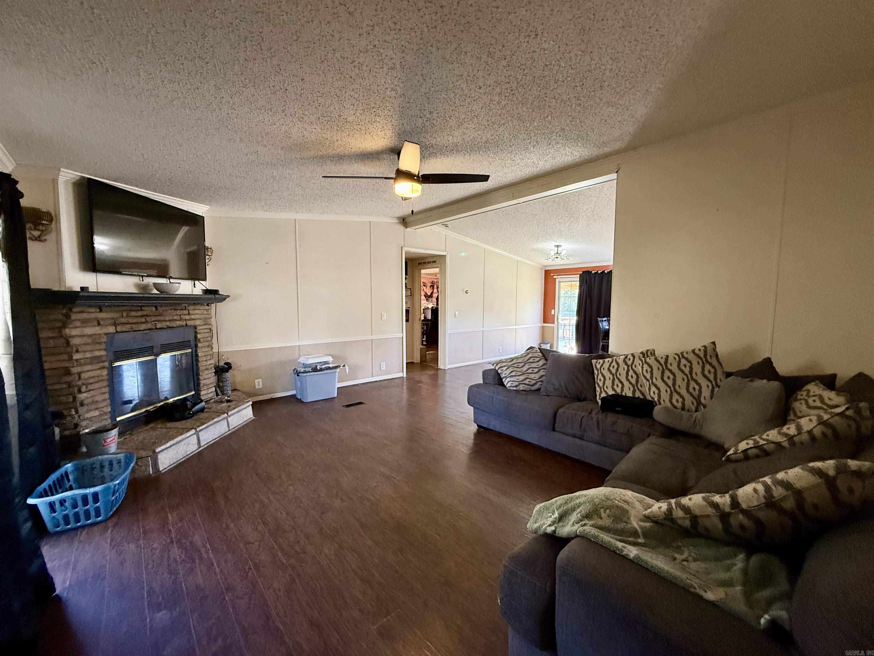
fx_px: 353
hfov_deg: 102.1
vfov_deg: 85.7
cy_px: 328
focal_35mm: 14
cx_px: 437
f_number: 2.2
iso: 320
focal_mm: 2.22
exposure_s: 1/60
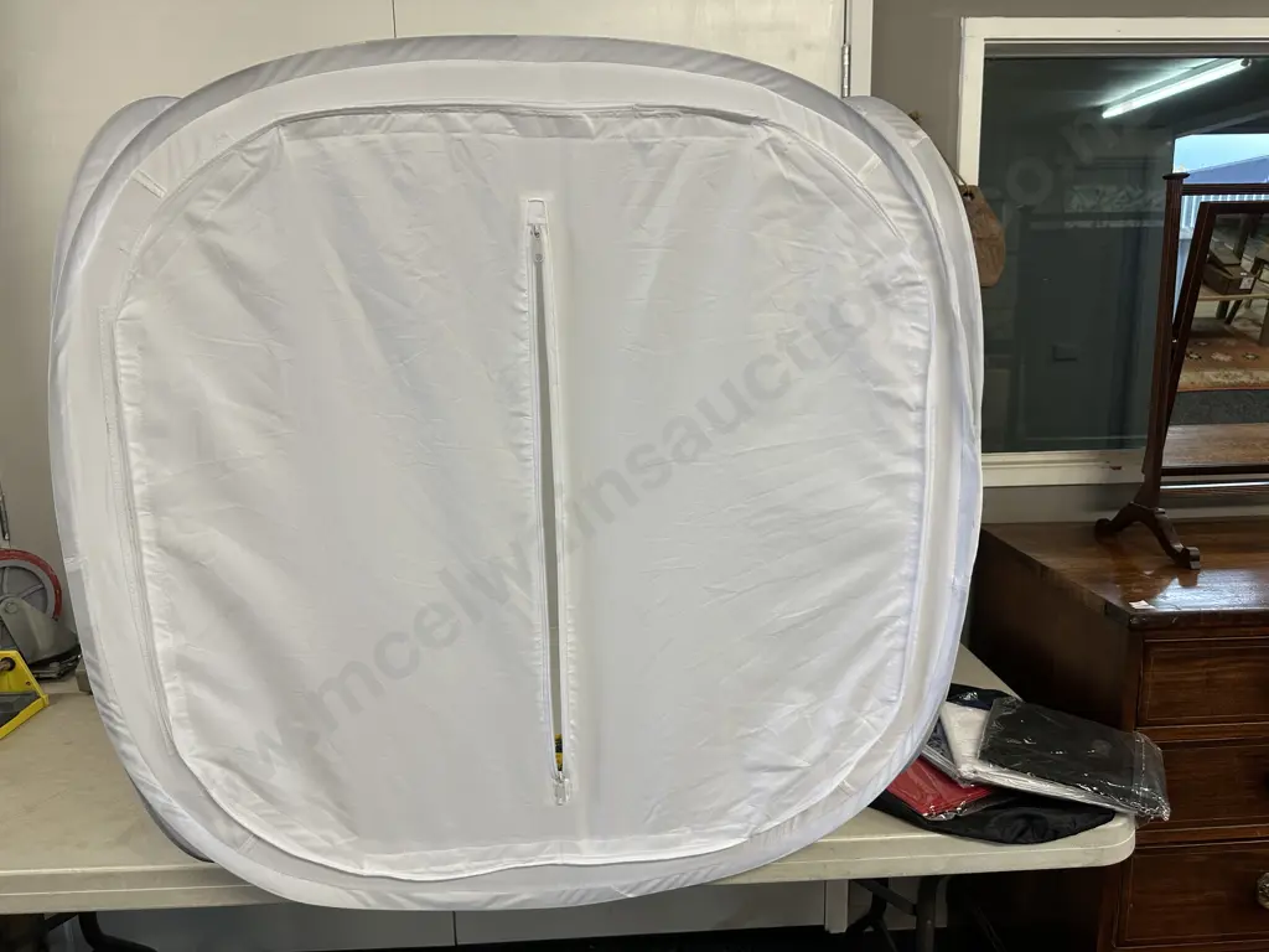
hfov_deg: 71.6
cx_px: 634
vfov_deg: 56.8
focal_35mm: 24
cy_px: 476
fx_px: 880
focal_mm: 6.86
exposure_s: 1/100
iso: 125
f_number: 1.78
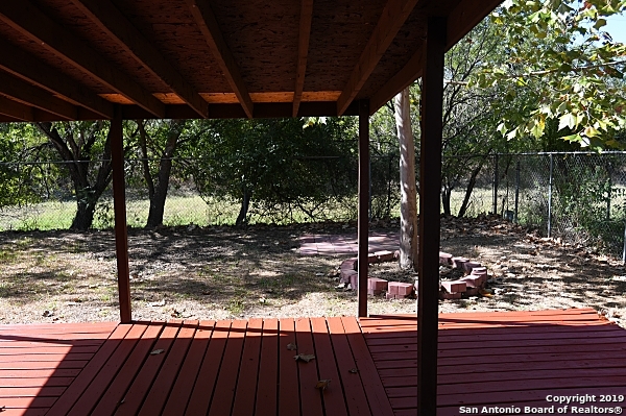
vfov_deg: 43.5
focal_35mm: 30
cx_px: 313
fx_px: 521
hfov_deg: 62.0
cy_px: 208
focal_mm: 20
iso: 100
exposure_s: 1/250
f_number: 5
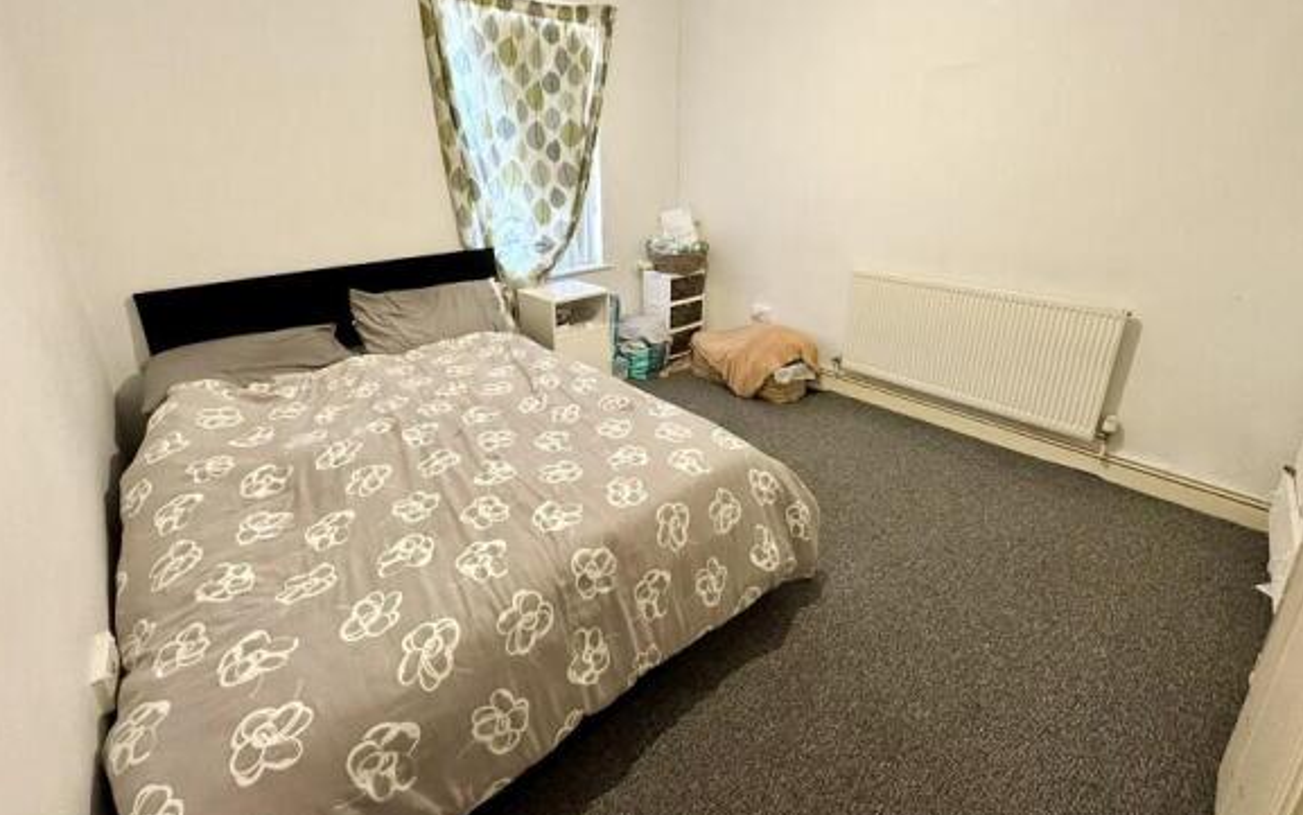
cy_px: 331
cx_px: 646
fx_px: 533
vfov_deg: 74.1
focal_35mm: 15
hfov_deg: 101.4
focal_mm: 2.22
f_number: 2.2
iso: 800
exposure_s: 1/60
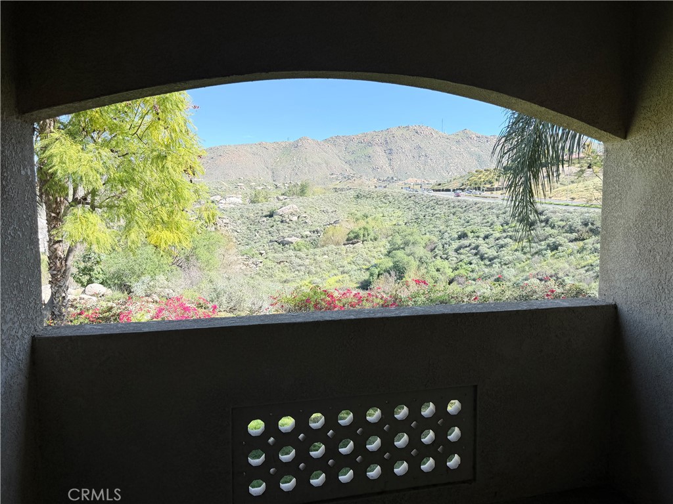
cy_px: 252
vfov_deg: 56.8
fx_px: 467
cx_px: 336
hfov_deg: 71.6
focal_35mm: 24
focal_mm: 6.76
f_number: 1.78
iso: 80
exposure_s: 1/1653
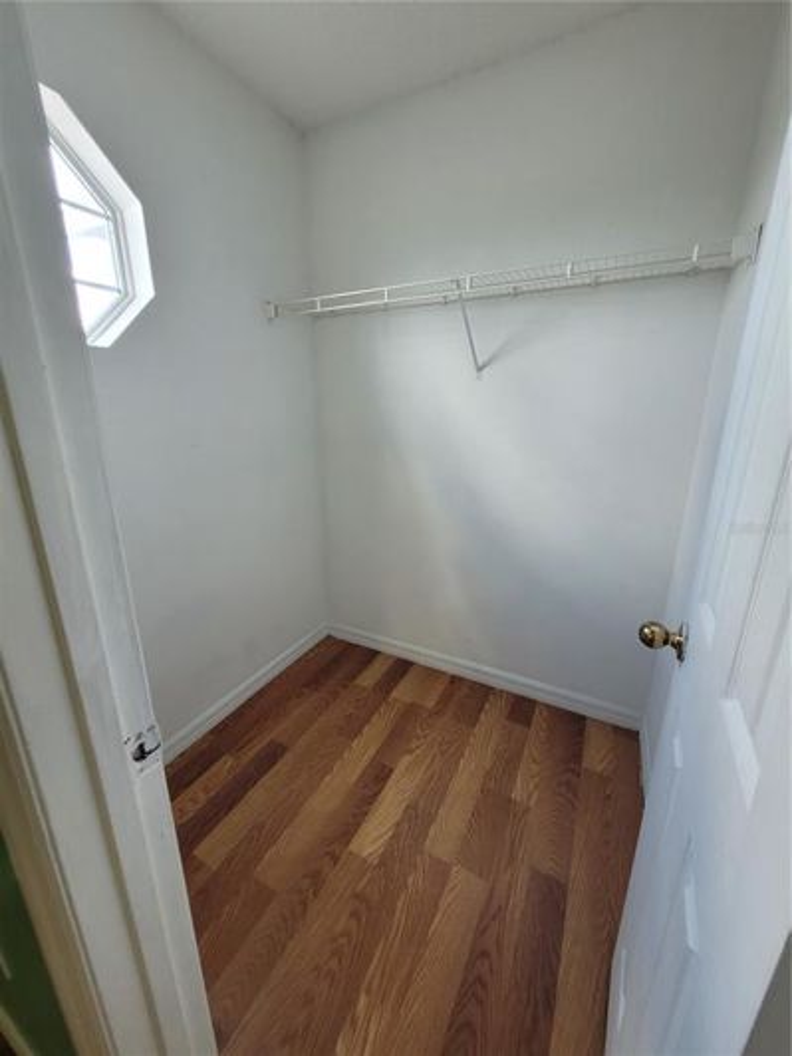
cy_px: 528
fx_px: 397
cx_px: 396
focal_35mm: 13
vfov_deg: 106.2
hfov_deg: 89.9
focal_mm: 1.74
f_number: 2.2
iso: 100
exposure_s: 1/60
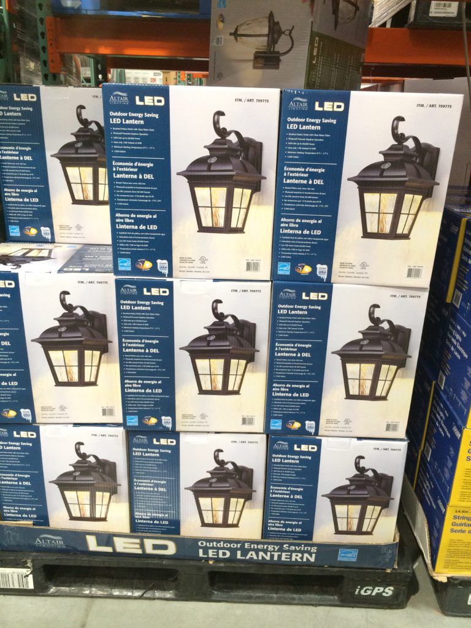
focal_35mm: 29
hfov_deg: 48.2
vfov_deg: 61.7
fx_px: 526
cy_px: 314
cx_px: 236
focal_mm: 4.15
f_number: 2.2
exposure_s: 1/30
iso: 160
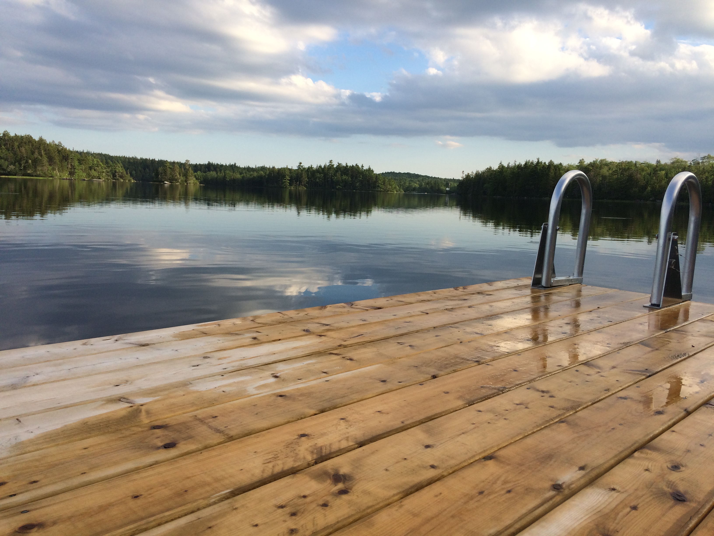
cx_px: 357
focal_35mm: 29
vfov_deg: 48.2
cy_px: 268
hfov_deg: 61.7
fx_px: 598
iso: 32
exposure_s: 1/977
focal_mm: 4.15
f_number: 2.2
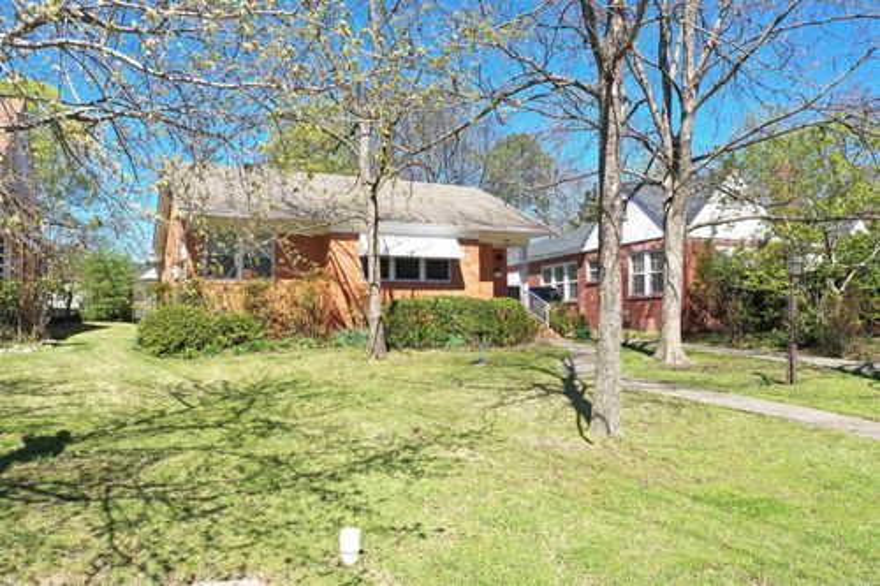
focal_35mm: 28
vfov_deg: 46.4
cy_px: 293
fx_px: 684
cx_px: 440
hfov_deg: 65.5
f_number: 5
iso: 100
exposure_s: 1/240
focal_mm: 10.26
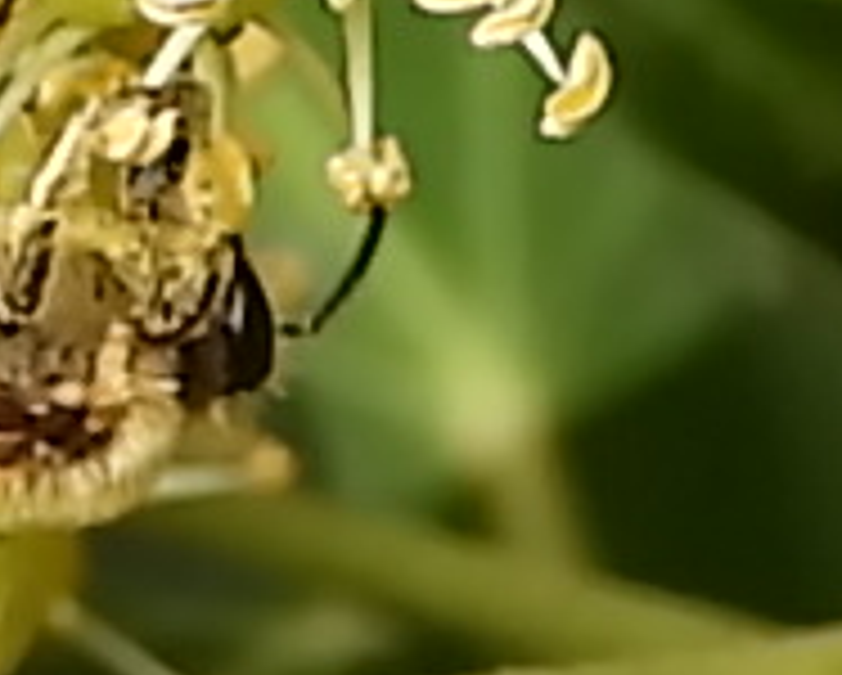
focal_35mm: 1835
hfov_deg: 1.1
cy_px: 369
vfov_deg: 0.8
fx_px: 45776
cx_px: -396
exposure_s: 1/125
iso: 220
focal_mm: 49.5
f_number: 4.5
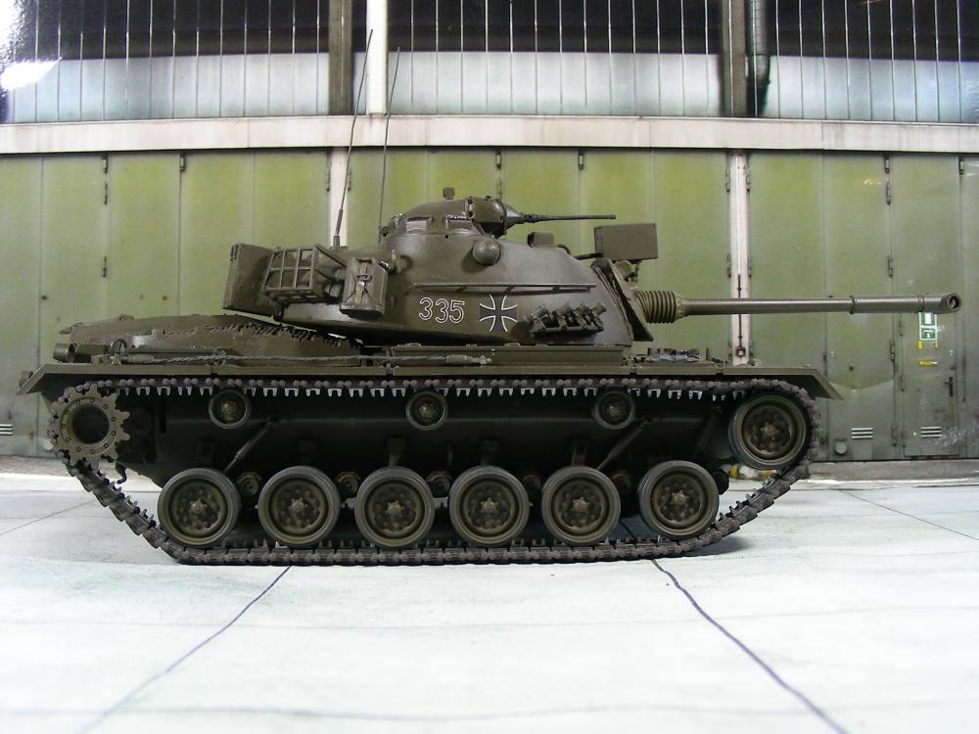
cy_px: 367
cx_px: 490
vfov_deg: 32.9
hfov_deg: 42.9
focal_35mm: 44
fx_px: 1244
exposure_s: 1/9.9
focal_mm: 7.4
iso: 50
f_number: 3.5
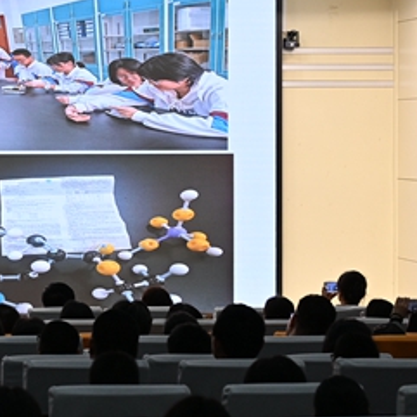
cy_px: 160
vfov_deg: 11.0
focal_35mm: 159
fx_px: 2167
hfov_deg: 10.7
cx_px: -132
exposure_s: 1/125
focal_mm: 44
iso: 500
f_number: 4
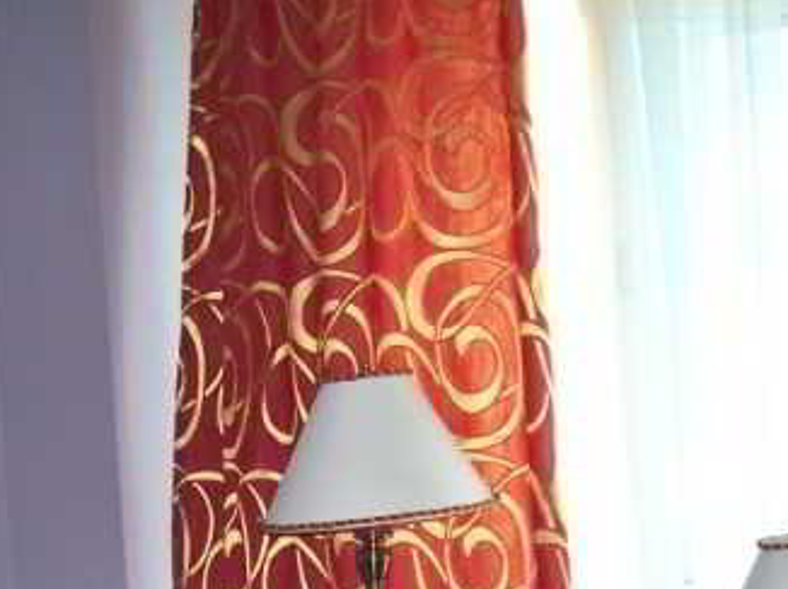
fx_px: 1843
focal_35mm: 81
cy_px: 664
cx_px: 471
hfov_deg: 24.1
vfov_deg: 17.5
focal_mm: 5.85
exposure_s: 1/30
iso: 200
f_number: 2.8
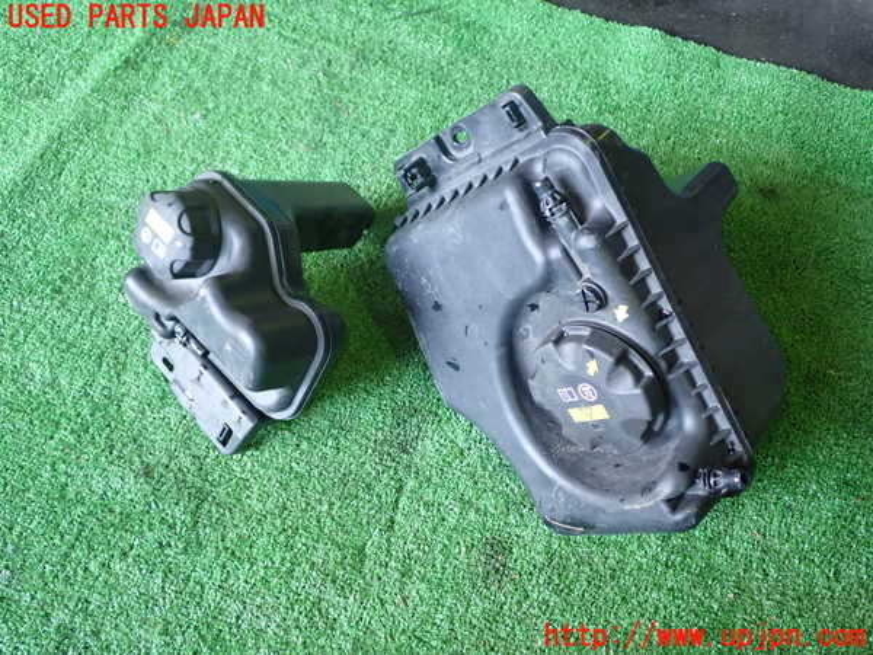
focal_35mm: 36
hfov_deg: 51.4
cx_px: 436
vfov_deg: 39.7
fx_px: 908
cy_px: 328
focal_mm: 6.37
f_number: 2.5
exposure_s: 1/40
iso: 320
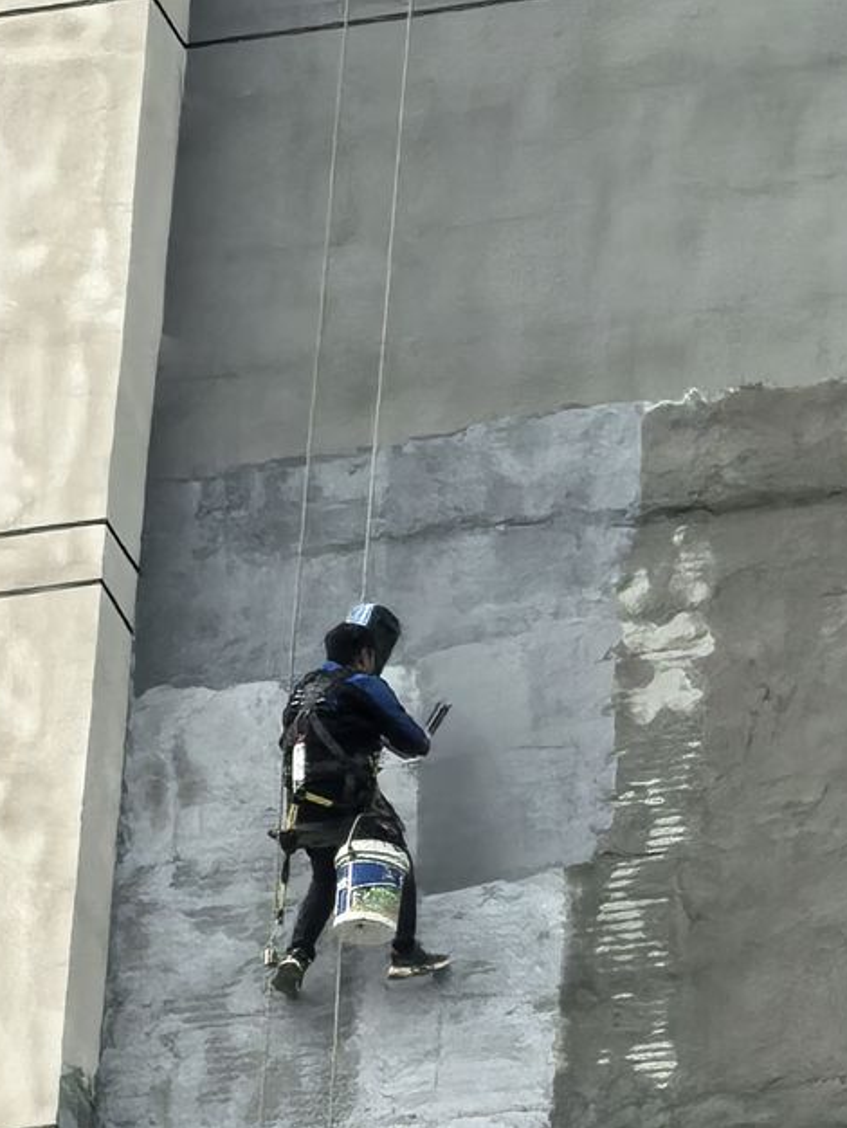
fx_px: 22267
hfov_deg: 2.2
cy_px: 870
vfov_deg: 2.9
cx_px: 467
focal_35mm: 683
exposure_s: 1/546
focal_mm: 14.46
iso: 50
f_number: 3.4
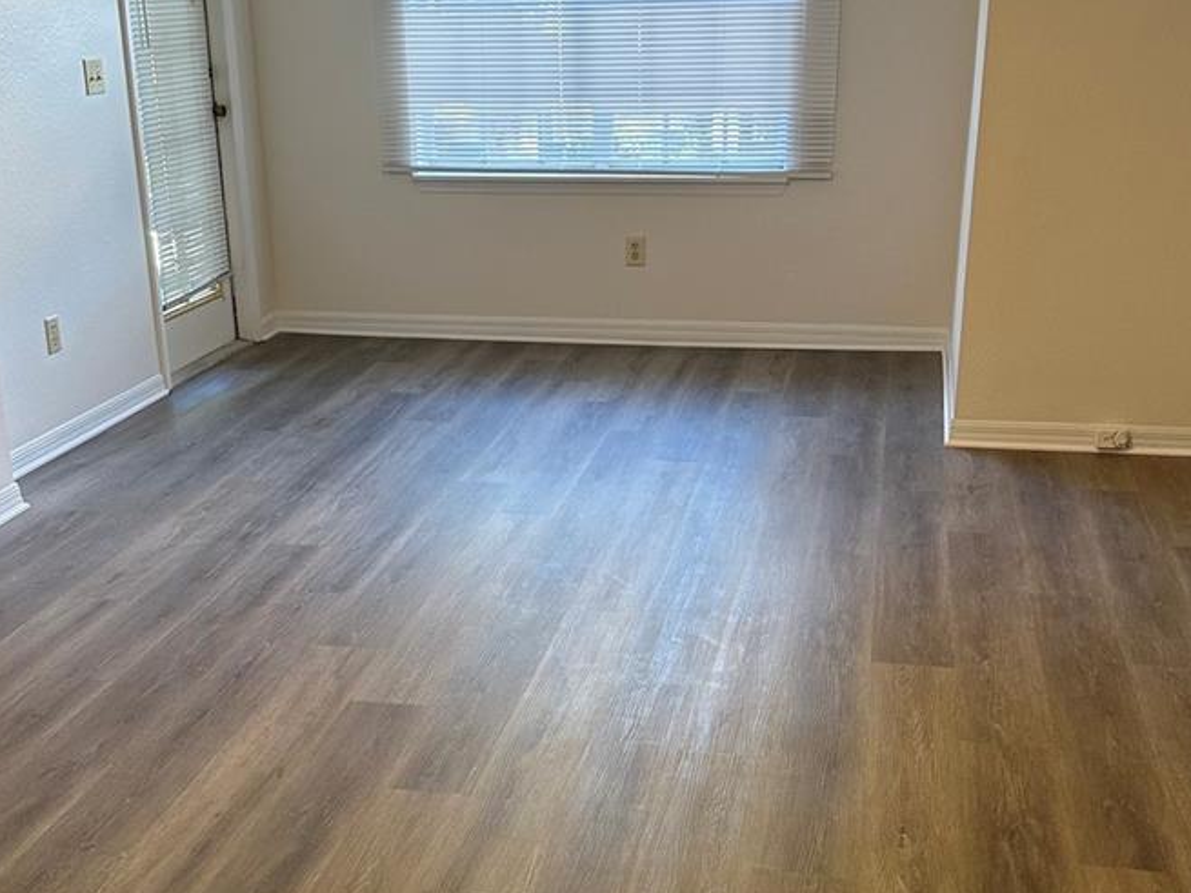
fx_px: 1514
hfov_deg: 42.9
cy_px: 520
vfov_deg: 32.8
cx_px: 569
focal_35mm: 44
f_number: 1.78
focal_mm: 6.86
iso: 160
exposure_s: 1/60
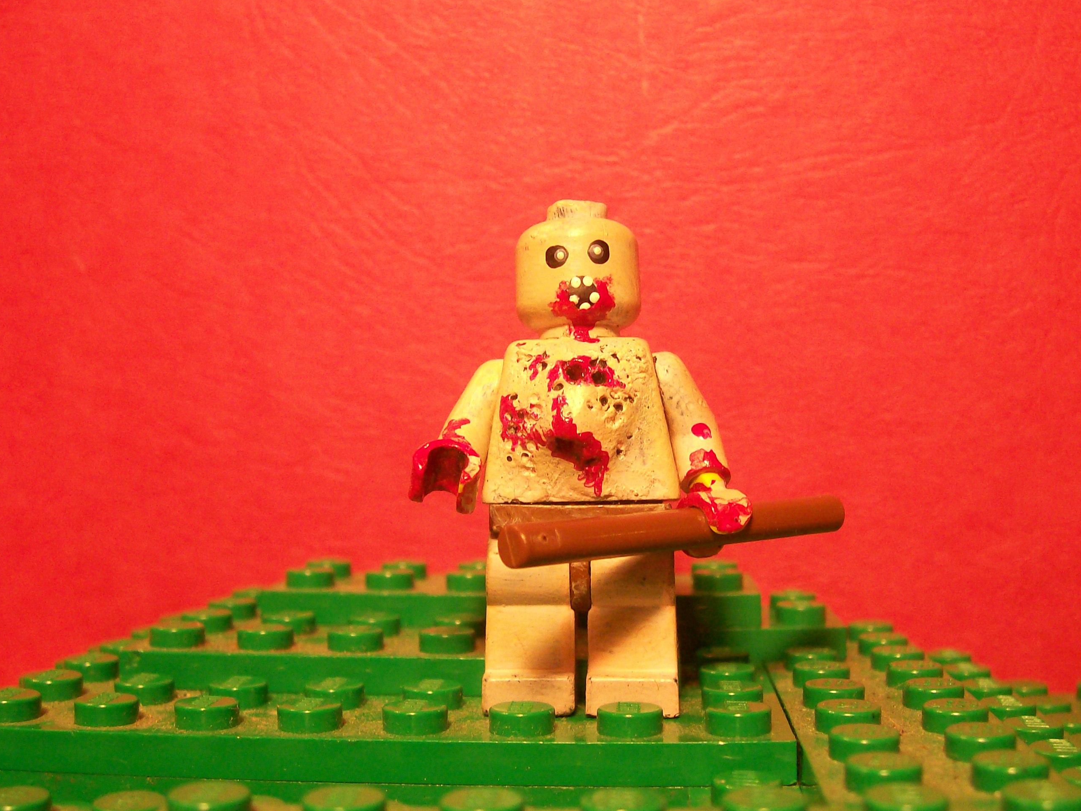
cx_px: 584
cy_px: 404
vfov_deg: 34.3
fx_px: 1312
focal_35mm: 42
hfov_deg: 44.8
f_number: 2.8
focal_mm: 5.8
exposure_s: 1/24.6
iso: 160
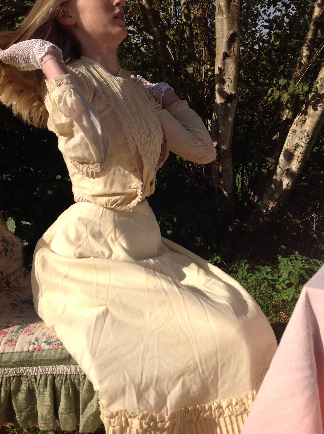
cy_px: 217
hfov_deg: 40.6
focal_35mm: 35
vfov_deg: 52.7
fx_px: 438
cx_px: 162
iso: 50
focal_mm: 4.28
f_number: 2.4
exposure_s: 1/2519
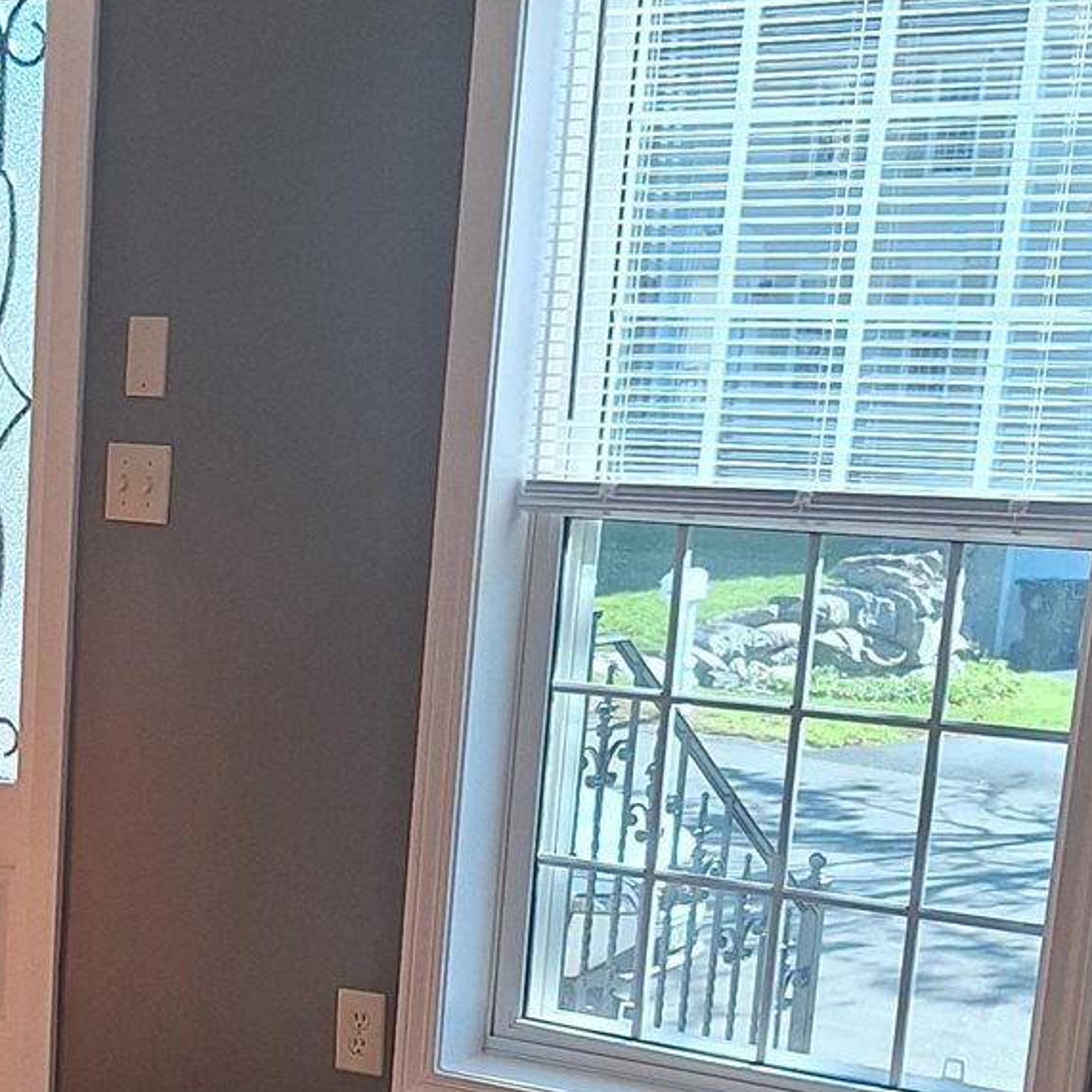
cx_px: -310
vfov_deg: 20.5
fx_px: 2927
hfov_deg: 19.6
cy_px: 1081
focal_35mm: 82
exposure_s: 1/339
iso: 40
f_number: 1.8
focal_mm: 5.54
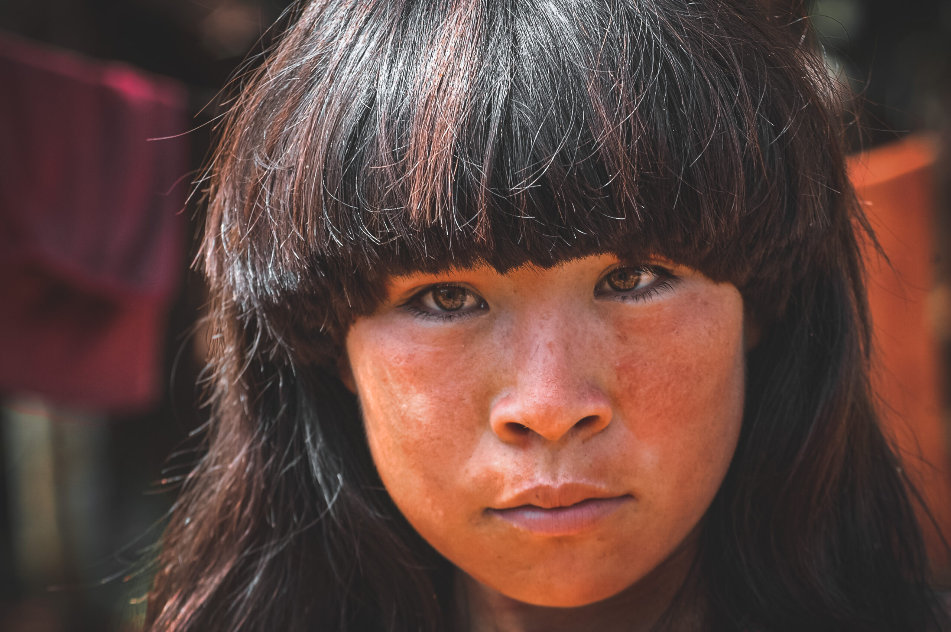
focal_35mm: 188
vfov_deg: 7.3
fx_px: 4949
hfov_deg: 11.0
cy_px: 316
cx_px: 476
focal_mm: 125
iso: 400
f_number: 8
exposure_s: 1/125
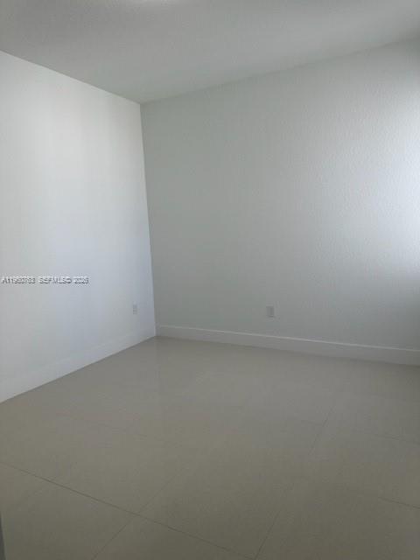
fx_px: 388
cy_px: 280
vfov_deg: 71.6
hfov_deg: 56.8
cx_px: 210
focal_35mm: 24
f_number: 1.78
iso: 64
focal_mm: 6.86
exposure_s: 1/140
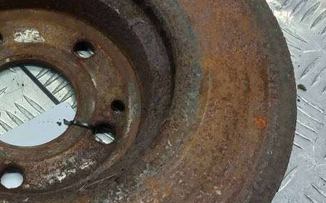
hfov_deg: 32.6
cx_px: 25
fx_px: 524
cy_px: 105
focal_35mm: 59
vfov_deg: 22.0
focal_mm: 4.6
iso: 64
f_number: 1.8
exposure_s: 1/50
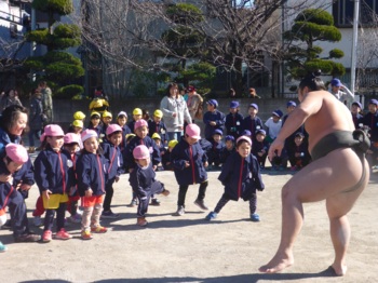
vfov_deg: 29.6
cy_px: 142
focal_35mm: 49
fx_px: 535
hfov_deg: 38.9
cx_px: 189
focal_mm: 8.4
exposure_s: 1/320
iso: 100
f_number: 4.5
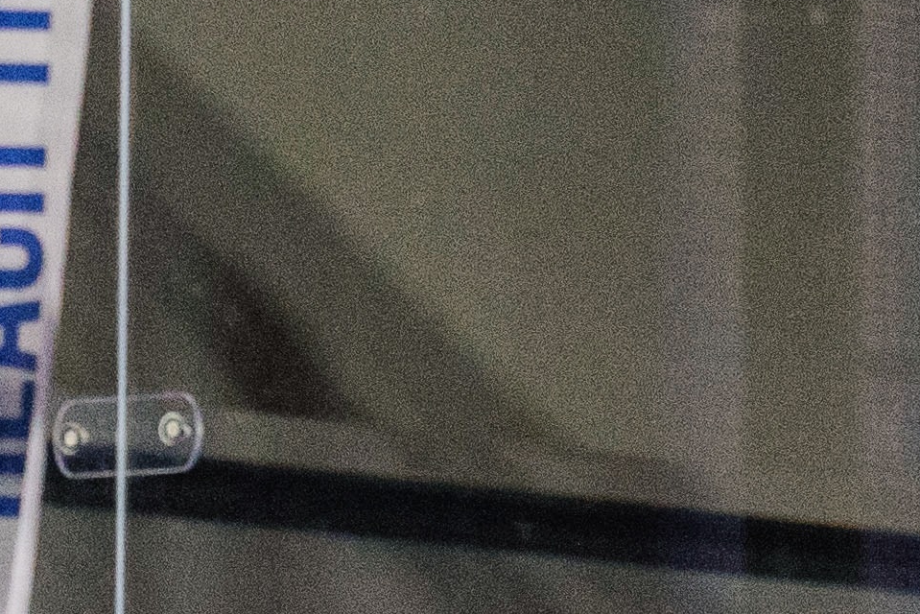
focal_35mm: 469
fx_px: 11988
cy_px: 891
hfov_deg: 4.4
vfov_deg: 2.9
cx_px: -455
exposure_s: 1/160
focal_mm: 75
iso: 6400
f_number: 4
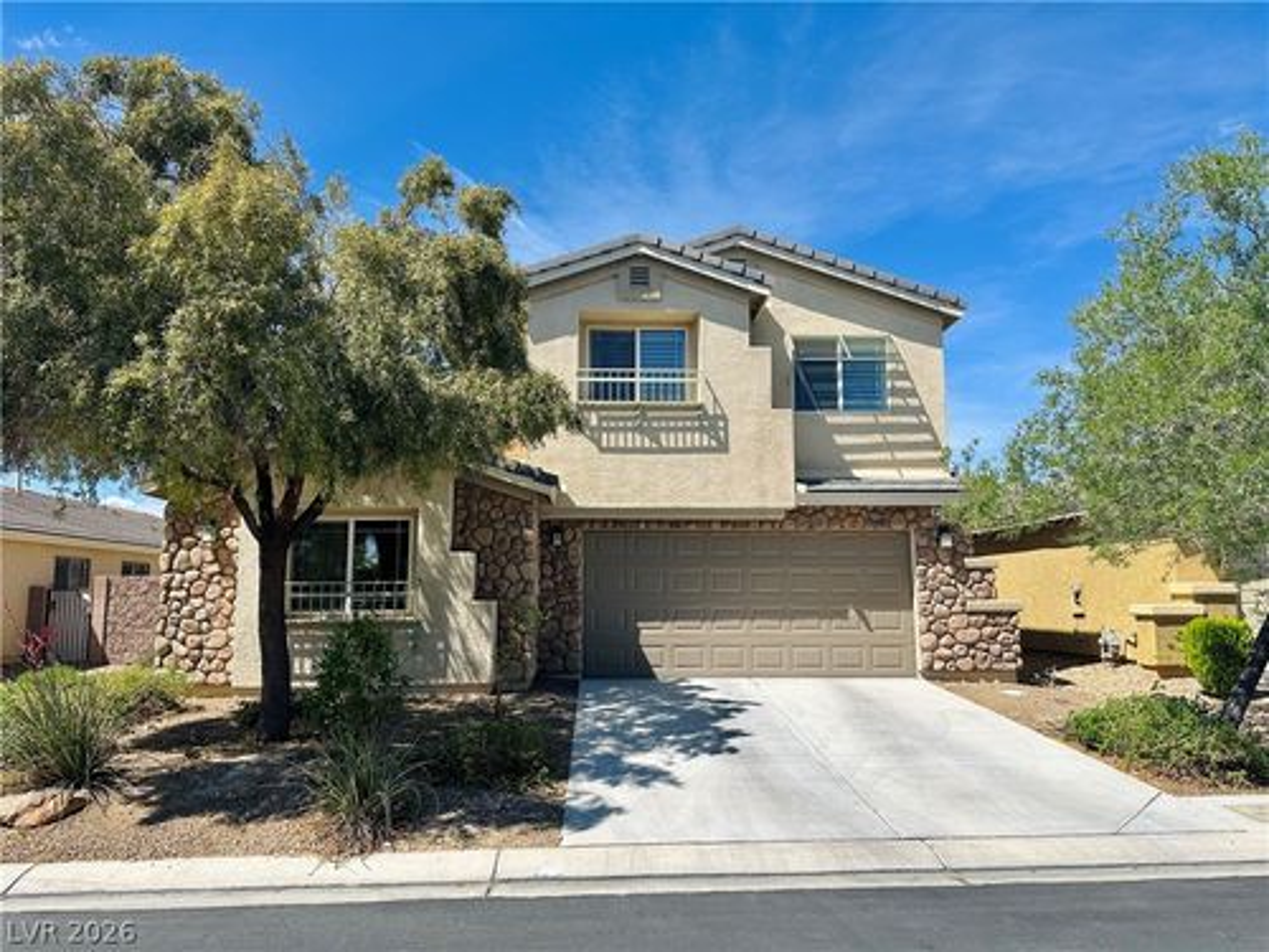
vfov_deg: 56.8
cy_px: 476
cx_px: 634
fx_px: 880
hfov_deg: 71.6
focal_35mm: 24
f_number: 1.78
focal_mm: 6.86
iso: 80
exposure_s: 1/4762
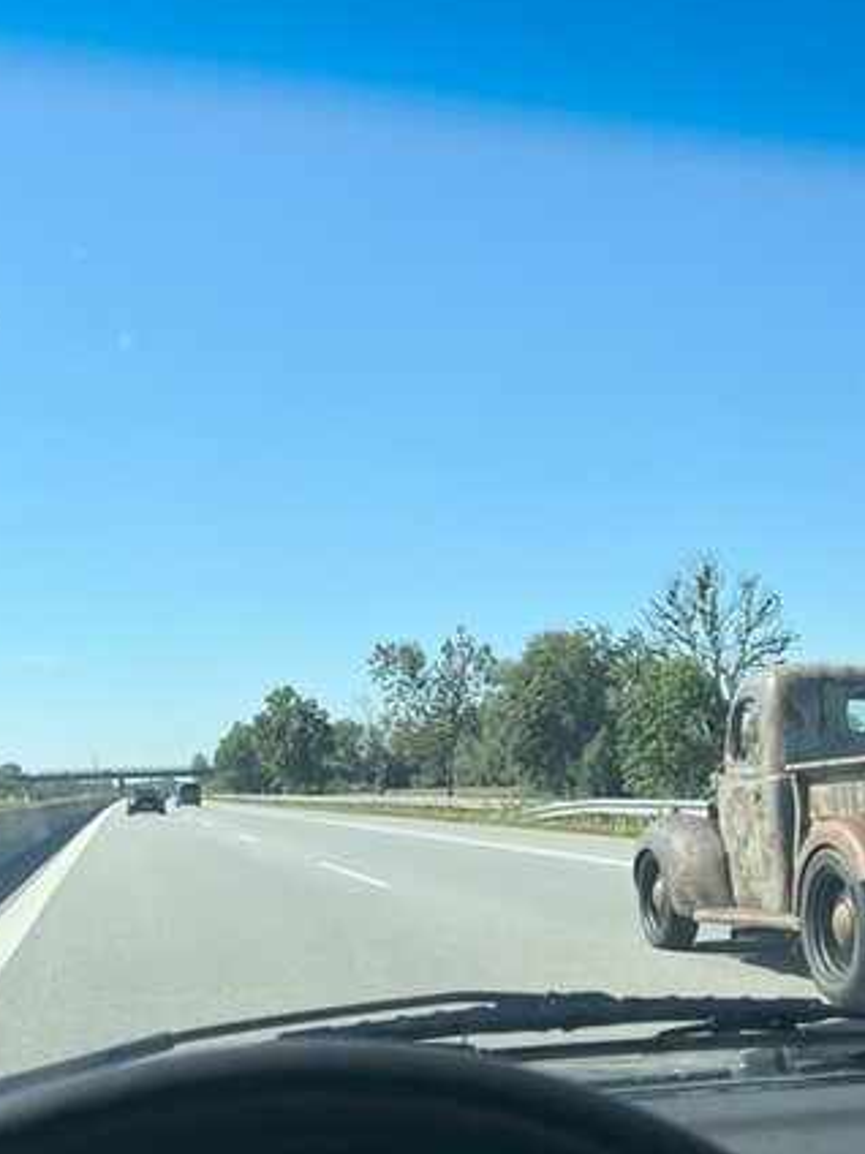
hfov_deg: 29.5
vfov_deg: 38.8
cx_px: 566
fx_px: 1633
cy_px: 667
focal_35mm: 49
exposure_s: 1/3704
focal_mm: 5.7
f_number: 1.5
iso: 50
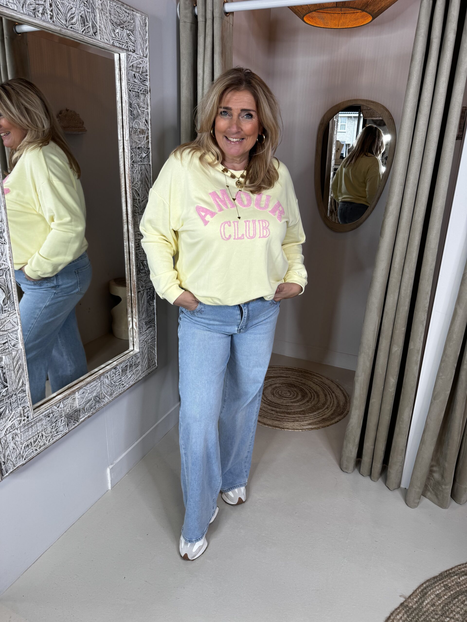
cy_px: 311
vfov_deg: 71.6
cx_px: 234
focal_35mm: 24
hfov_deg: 56.8
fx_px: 432
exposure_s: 1/100
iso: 80
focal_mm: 6.76
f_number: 1.78
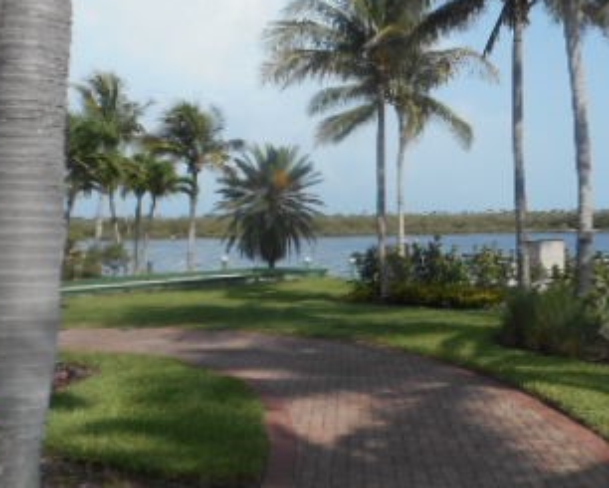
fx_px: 920
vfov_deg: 29.6
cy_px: 201
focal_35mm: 51
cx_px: 579
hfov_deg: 34.1
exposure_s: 1/800
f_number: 3.7
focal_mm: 4.5
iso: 80
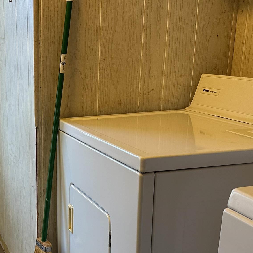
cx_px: 12
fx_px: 471
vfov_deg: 29.5
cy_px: 195
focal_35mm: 57
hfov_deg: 28.5
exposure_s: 1/60
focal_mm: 6.86
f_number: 1.78
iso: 125
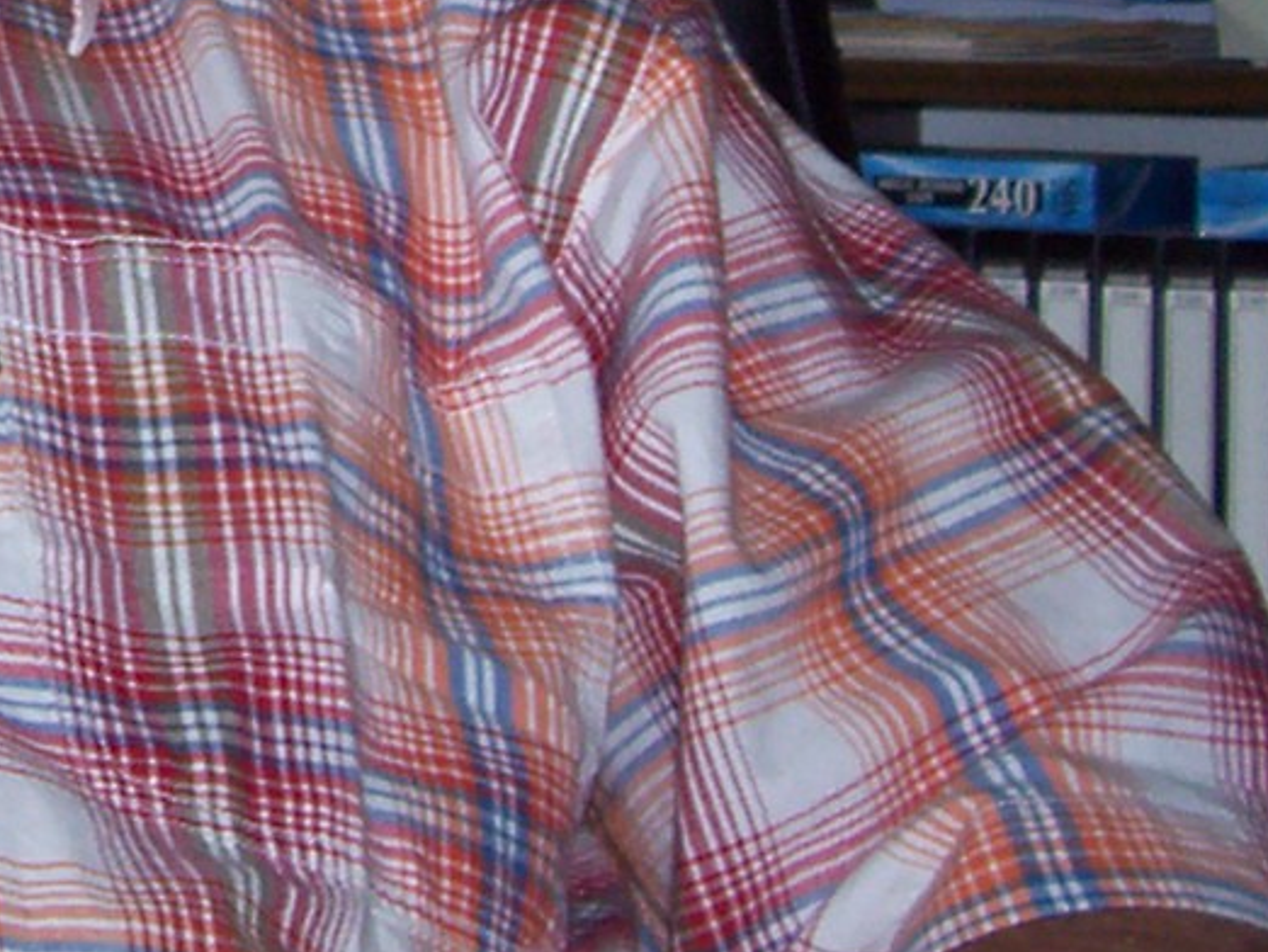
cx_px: -175
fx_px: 5497
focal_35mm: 150
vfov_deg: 9.7
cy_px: -267
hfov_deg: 12.9
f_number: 2.7
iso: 80
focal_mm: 5.6
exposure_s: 1/64
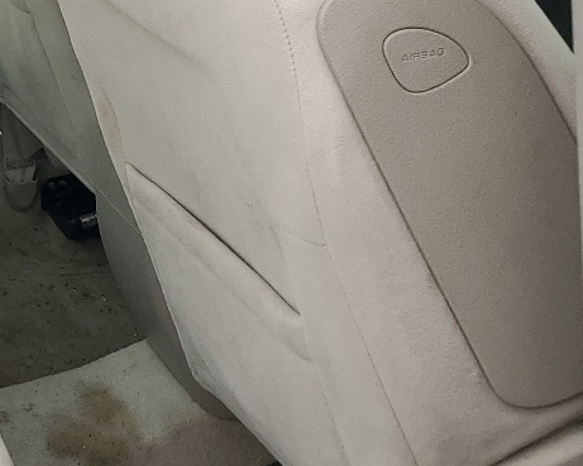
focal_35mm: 88
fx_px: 1519
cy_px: 95
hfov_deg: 19.0
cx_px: -302
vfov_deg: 17.3
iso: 50
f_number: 1.5
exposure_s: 1/476
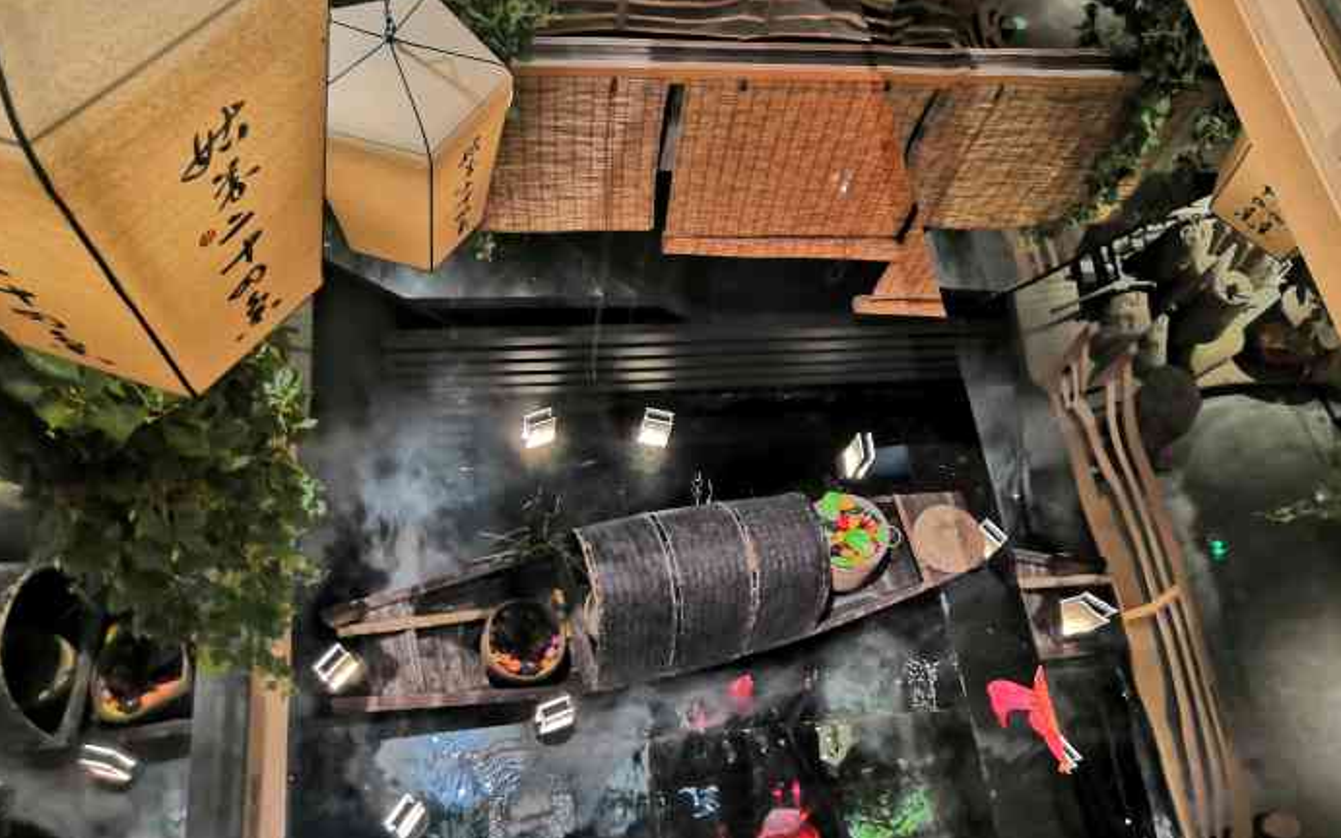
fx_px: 1060
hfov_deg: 64.6
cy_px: 430
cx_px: 671
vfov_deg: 43.2
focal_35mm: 29
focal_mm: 3.95
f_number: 1.8
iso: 500
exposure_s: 1/25
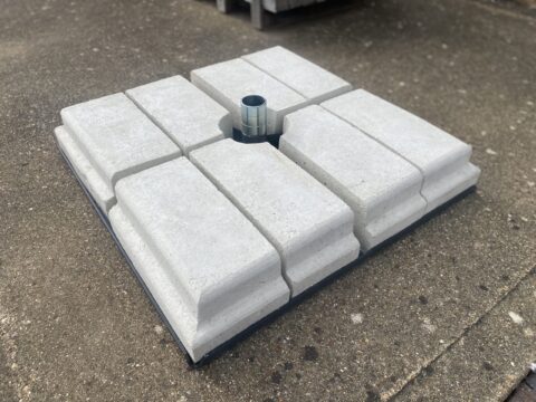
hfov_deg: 67.3
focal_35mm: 26
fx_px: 403
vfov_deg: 53.1
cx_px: 268
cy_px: 201
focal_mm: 4.25
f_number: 1.8
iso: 32
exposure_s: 1/1653
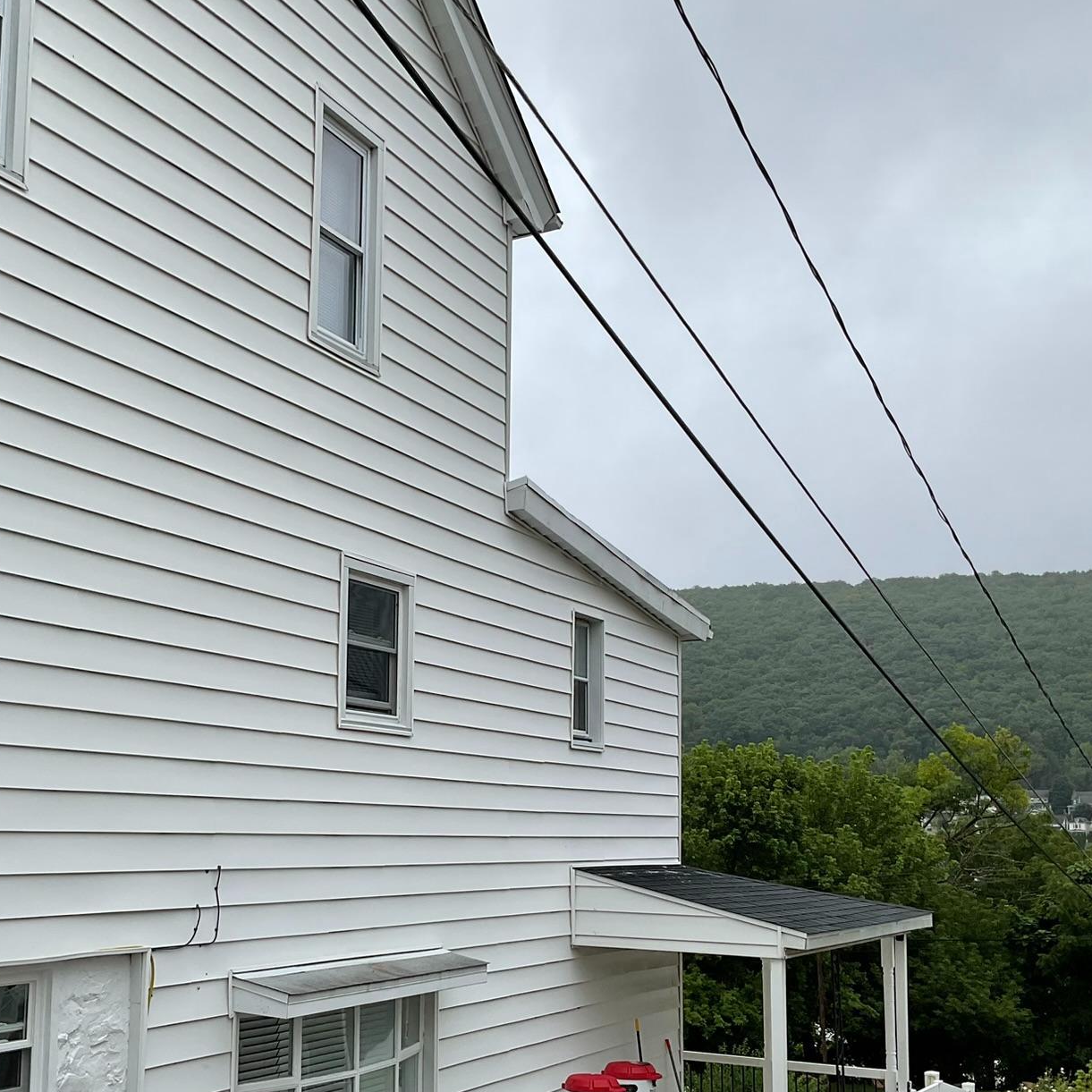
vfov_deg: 38.9
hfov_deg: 38.9
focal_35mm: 43
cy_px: 684
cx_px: 416
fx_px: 1535
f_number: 1.8
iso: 16
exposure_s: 1/348
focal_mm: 3
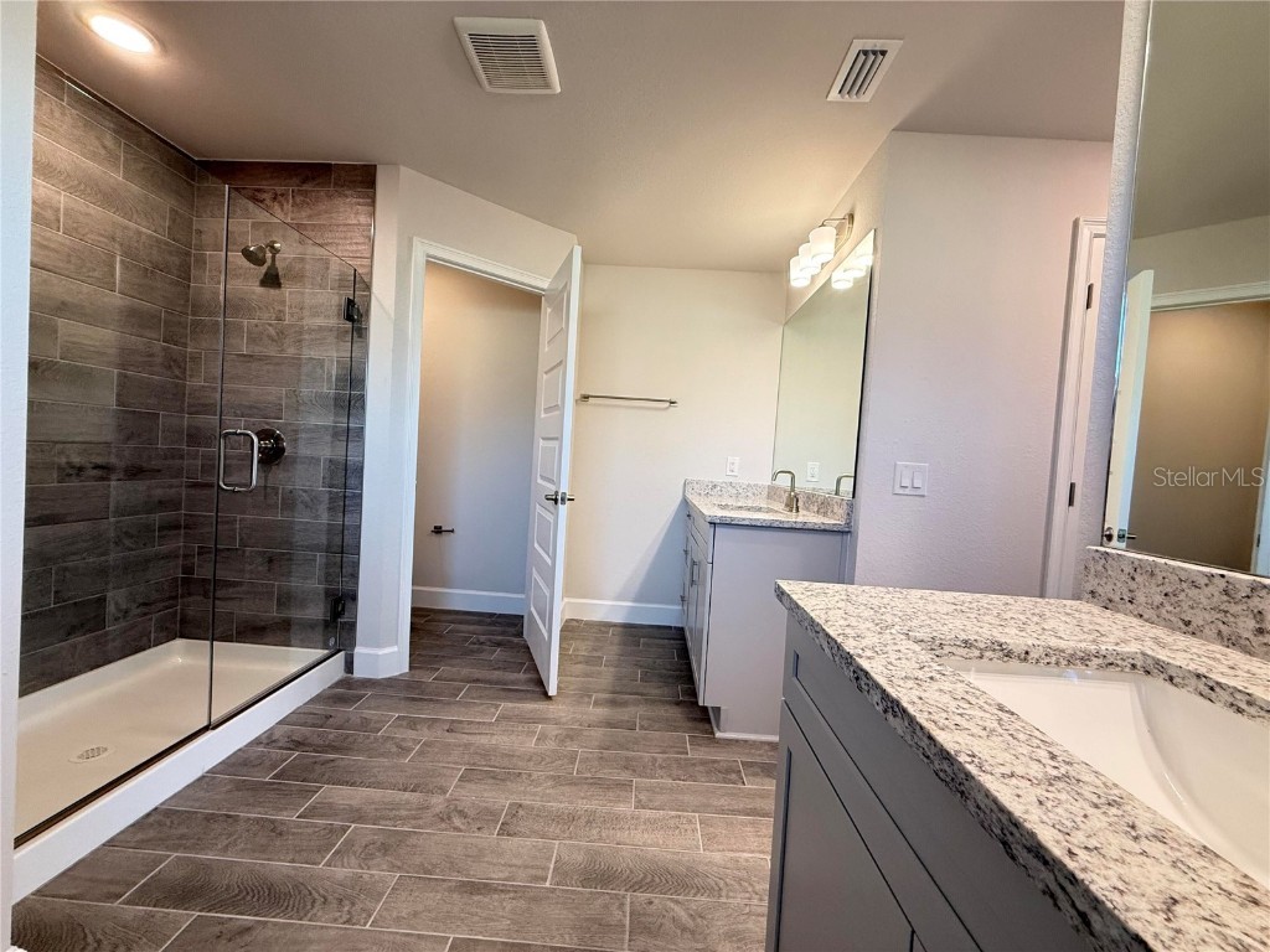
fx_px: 514
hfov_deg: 102.1
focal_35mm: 14
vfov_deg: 85.7
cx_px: 635
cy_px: 476
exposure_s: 1/120
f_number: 2.2
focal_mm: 2.22
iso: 400
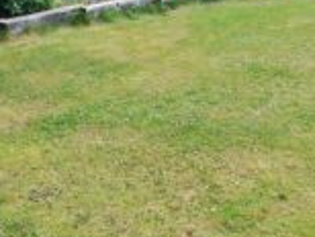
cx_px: 217
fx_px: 510
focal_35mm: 56
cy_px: 87
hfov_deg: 33.9
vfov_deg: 26.1
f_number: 9
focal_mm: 10
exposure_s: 1/320
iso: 800
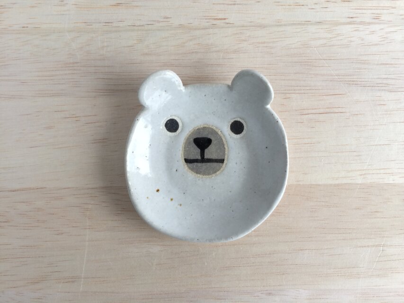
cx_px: 202
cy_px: 152
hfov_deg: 61.7
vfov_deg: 48.2
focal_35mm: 29
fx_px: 339
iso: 40
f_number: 2.2
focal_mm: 4.15
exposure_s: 1/30
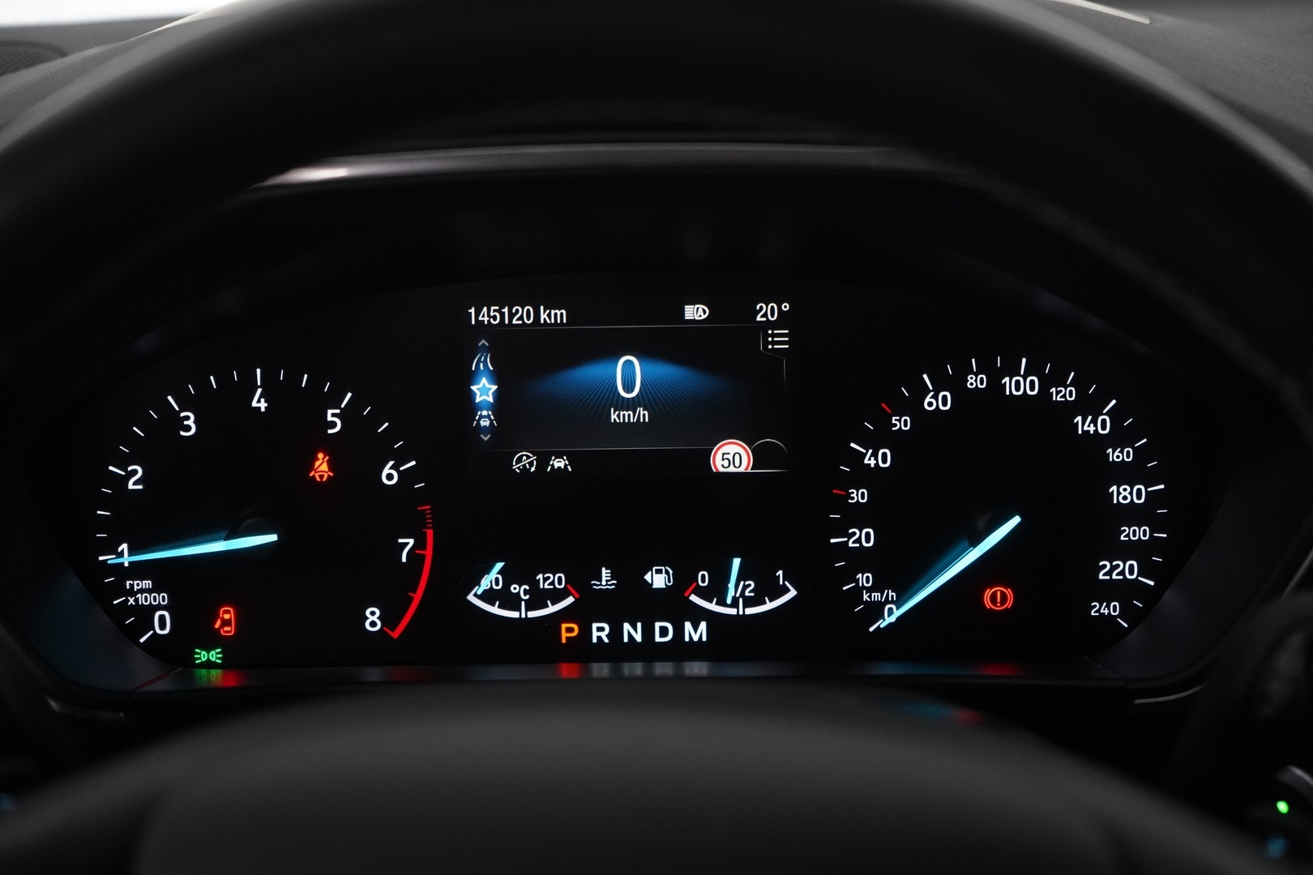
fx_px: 2553
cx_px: 656
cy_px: 438
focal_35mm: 70
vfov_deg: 19.5
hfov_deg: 28.8
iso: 4000
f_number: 5.6
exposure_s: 1/60
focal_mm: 70
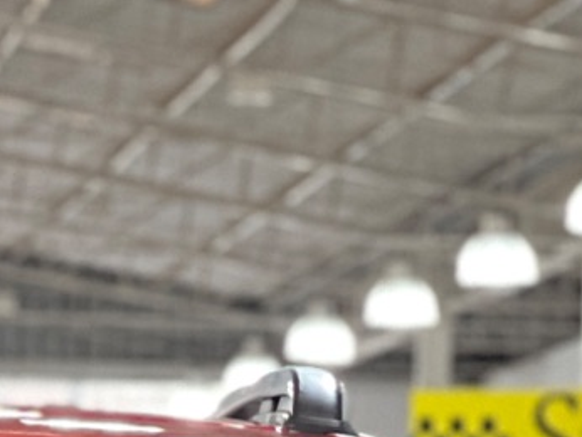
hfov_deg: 4.6
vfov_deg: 3.4
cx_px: -283
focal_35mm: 427
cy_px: 1208
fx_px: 7184
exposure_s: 1/40
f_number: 2.8
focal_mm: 9
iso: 320
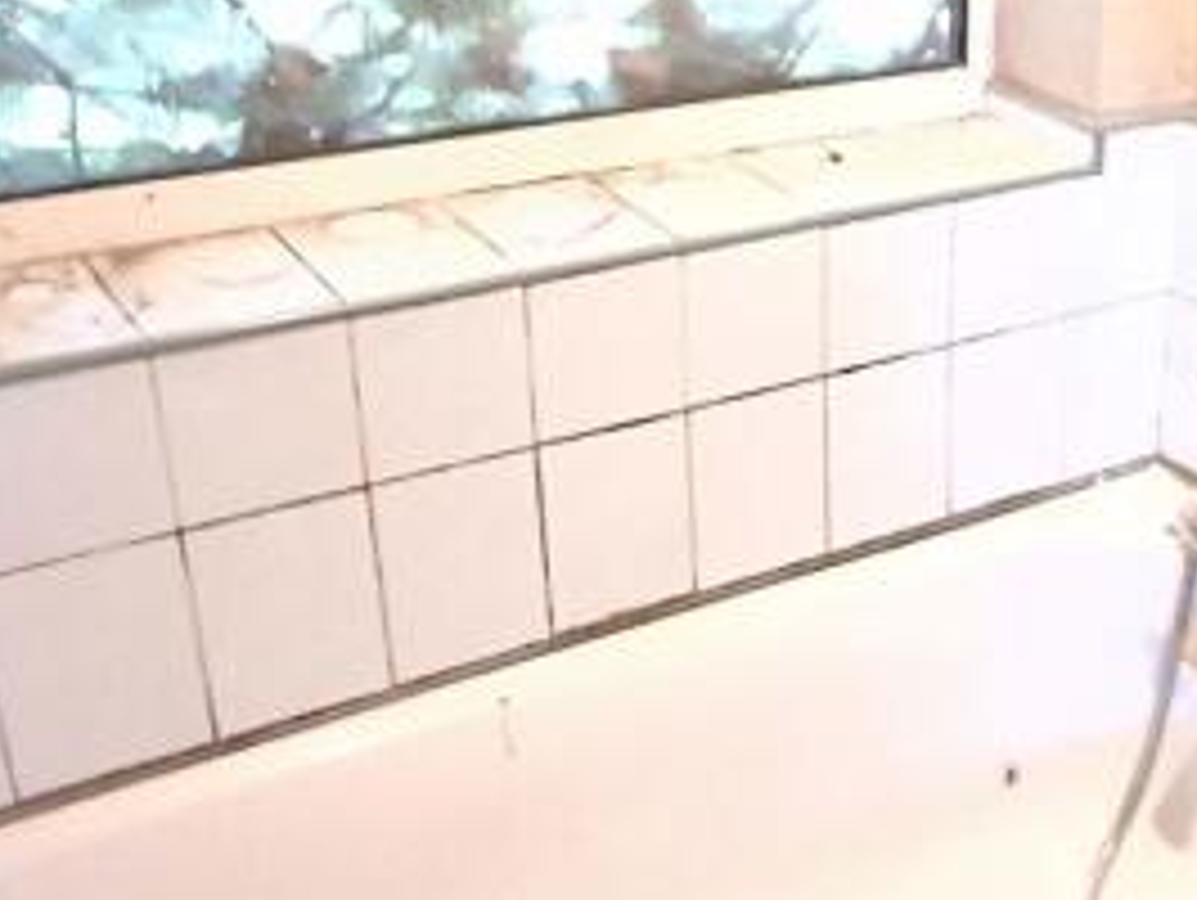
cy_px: 374
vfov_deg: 29.1
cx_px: 1030
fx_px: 1731
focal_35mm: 50
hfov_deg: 36.3
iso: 800
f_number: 2.2
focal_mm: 1.74
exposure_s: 1/17
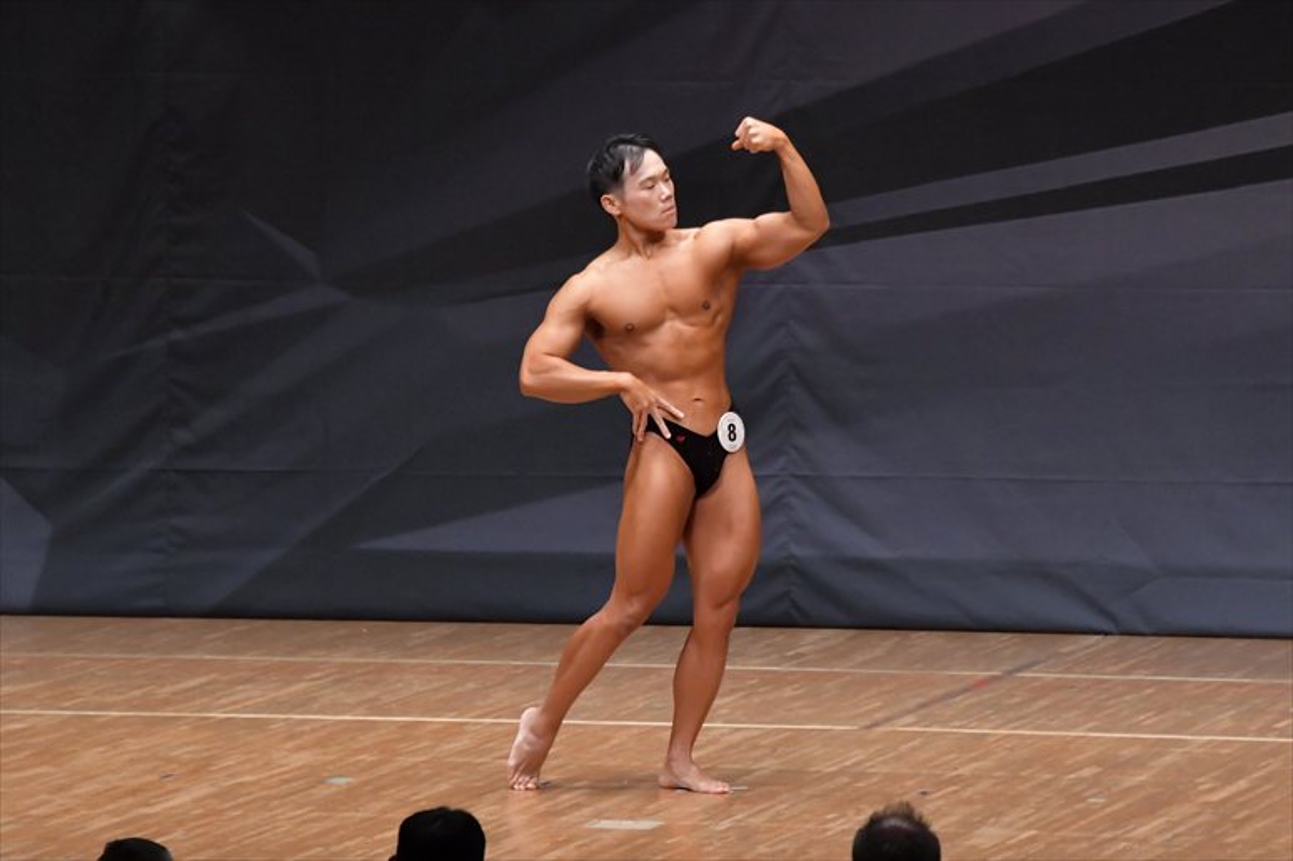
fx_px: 9154
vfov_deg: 5.4
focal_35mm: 255
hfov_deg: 8.1
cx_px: 646
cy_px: 430
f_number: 5.6
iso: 6400
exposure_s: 1/400
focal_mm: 170
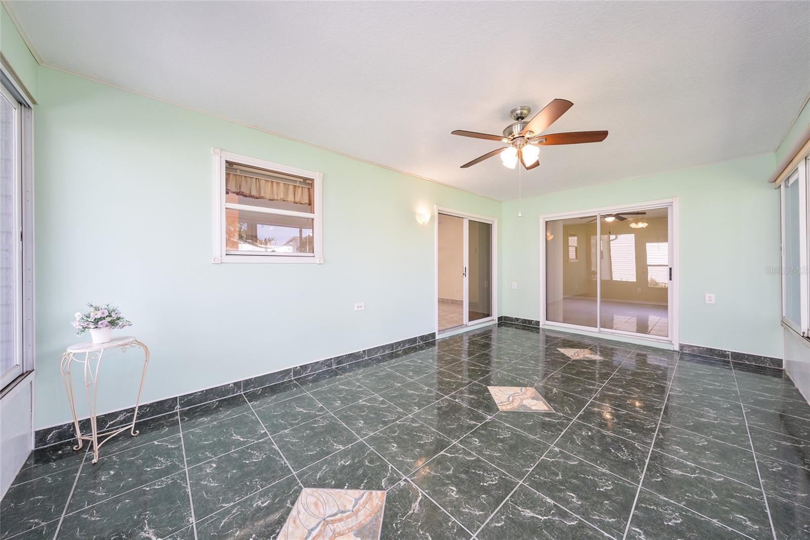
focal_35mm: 12
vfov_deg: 90.0
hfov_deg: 112.6
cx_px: 405
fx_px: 270
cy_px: 270
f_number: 8
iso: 160
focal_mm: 12
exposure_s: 1/8
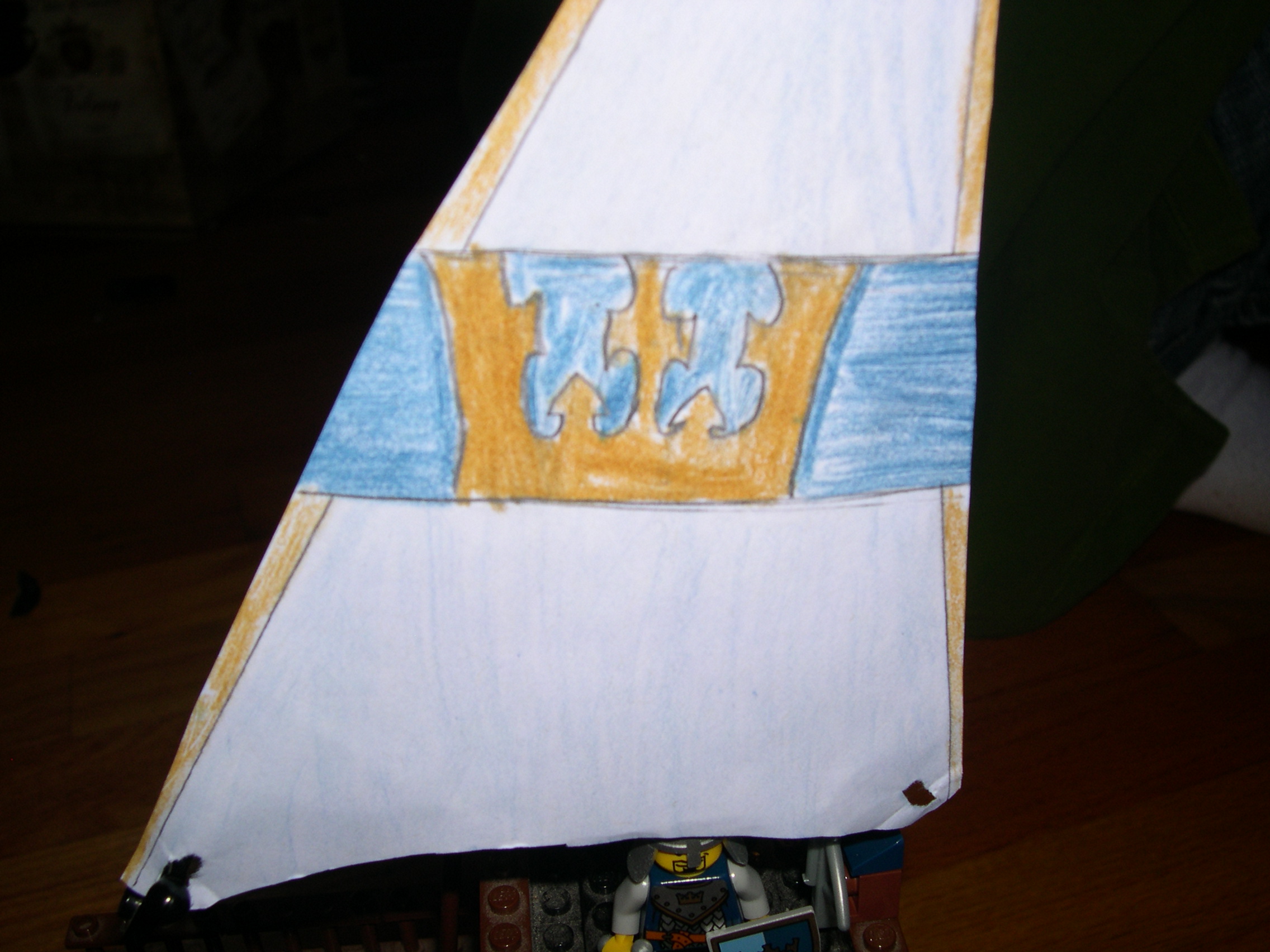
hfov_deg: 49.0
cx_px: 635
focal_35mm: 38
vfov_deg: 37.7
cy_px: 476
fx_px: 1394
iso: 100
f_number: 7.6
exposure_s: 1/60
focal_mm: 8
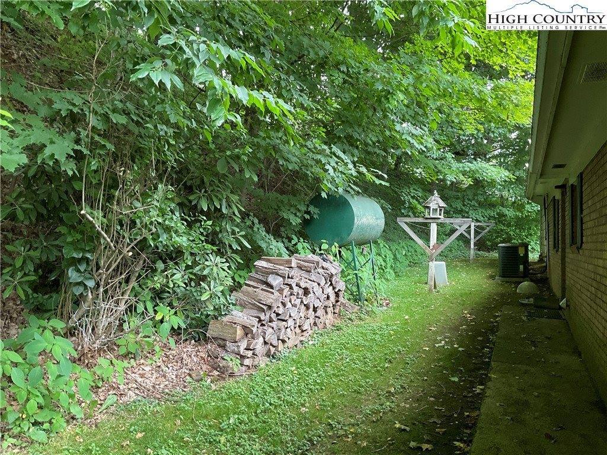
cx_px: 304
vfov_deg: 48.2
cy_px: 228
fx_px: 509
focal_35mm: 29
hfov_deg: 61.7
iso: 160
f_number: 1.8
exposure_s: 1/60
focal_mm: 3
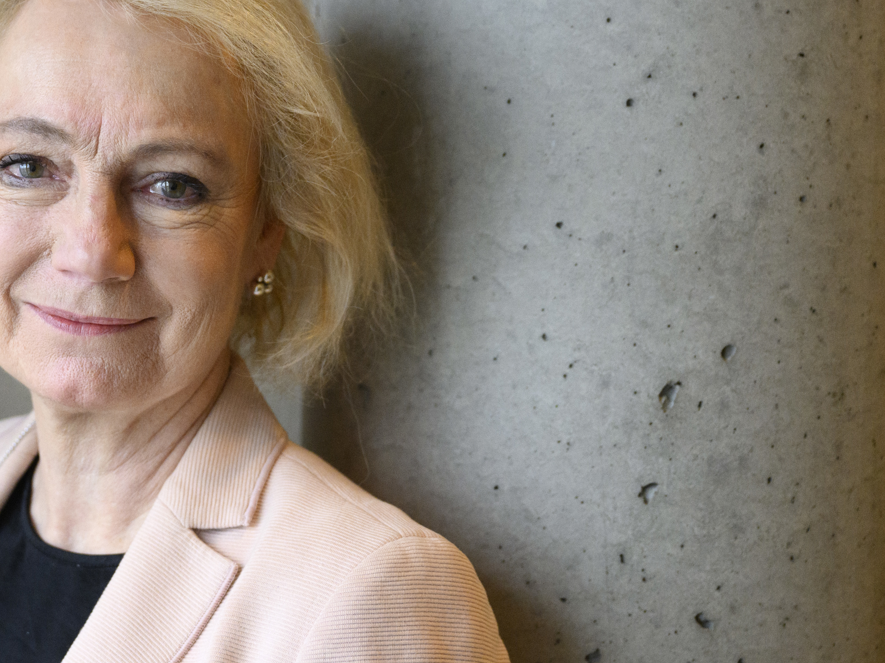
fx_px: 2045
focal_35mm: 80
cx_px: 67
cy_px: 376
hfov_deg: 23.7
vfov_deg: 18.4
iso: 2500
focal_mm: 39
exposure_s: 1/250
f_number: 3.2
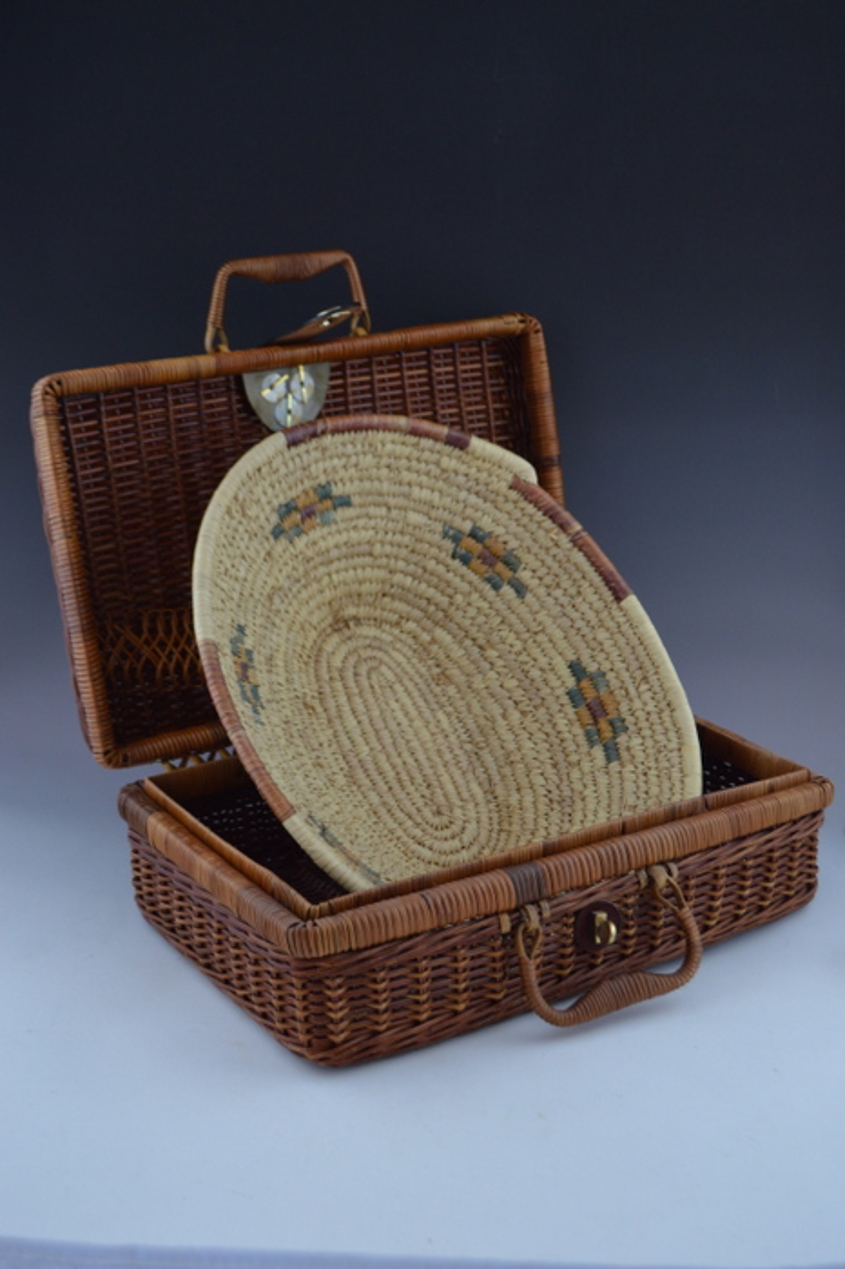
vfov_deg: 41.1
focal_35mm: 48
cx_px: 422
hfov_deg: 28.0
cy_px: 634
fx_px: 1692
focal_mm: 32
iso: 400
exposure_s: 1/100
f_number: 5
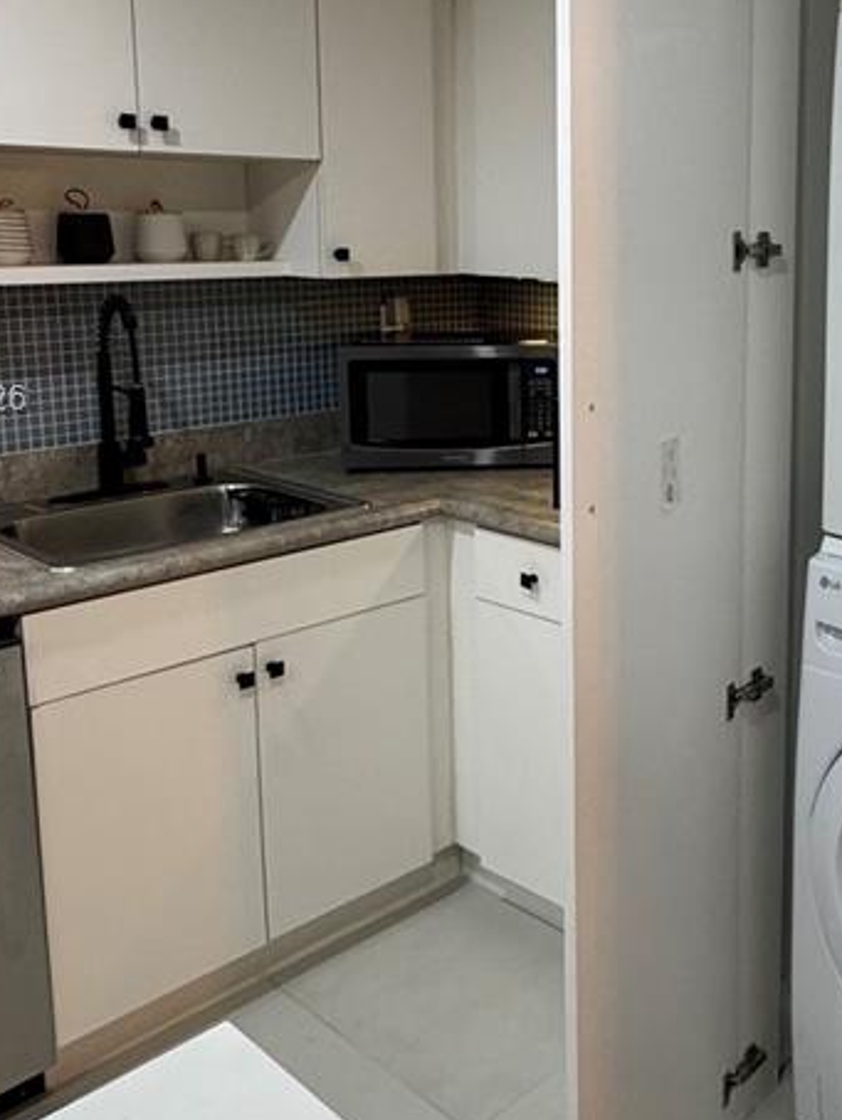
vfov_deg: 49.5
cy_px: 402
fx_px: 1199
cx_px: 682
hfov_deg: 37.2
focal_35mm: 37
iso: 200
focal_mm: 2.22
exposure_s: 1/60
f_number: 2.2
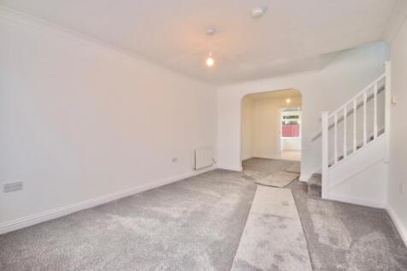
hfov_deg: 100.4
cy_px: 136
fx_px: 170
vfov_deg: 77.3
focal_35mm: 15
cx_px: 204
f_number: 5.6
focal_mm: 10
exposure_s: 1/50
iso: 800
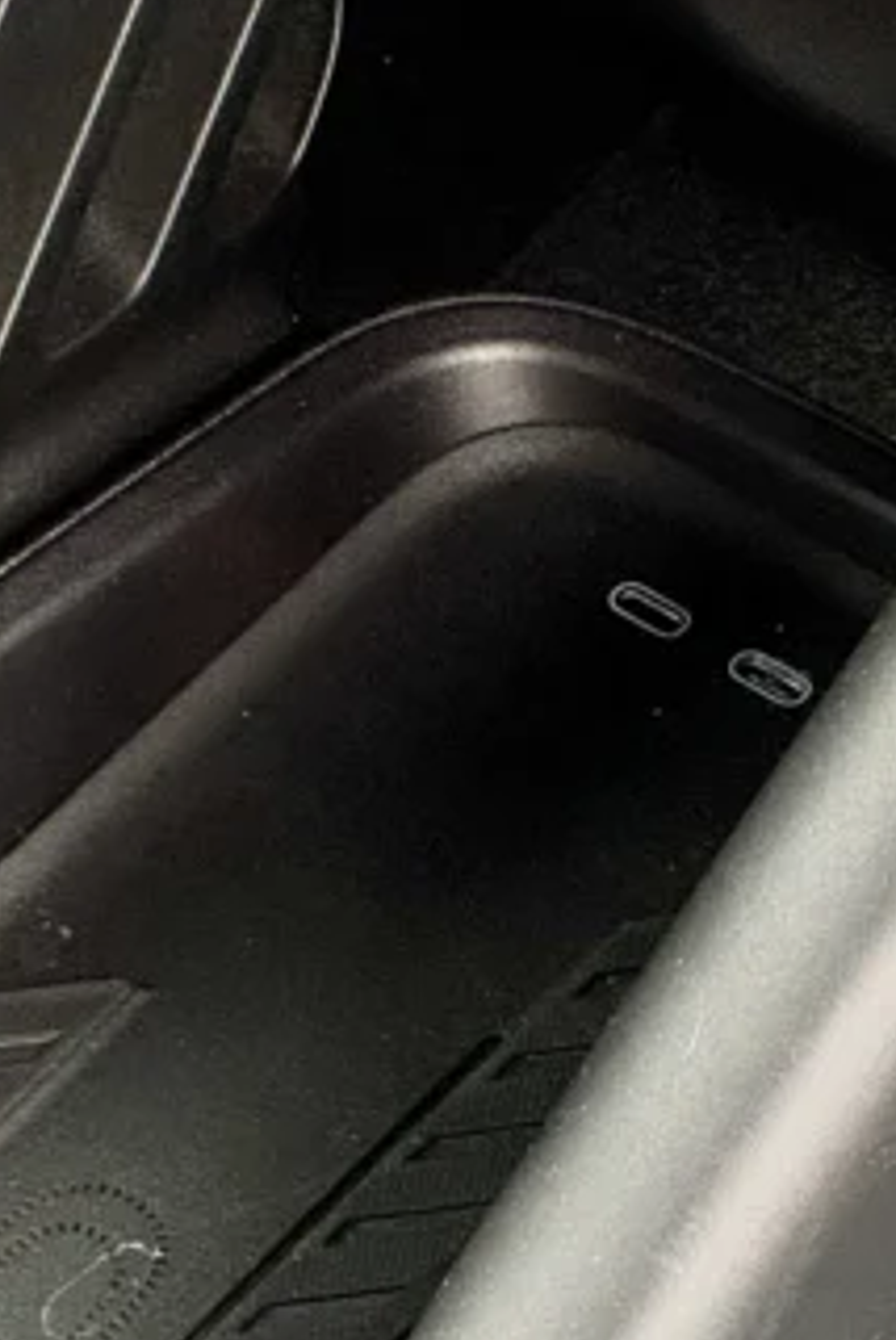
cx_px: -444
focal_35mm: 256
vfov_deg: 8.0
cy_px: 1457
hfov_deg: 5.3
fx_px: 9536
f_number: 2.8
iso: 200
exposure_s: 1/67
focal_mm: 9
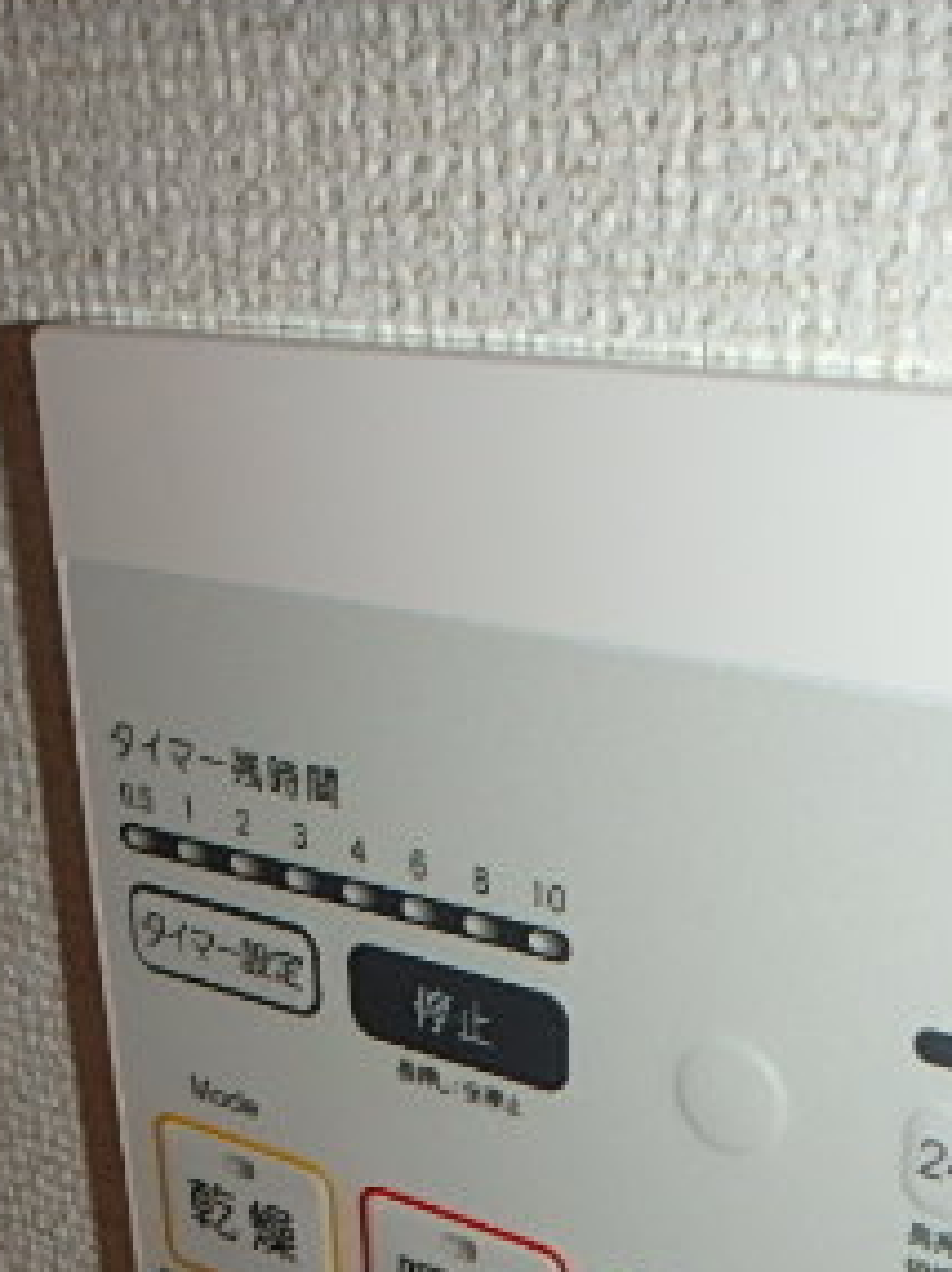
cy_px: 1036
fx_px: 1726
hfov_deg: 30.3
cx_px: 716
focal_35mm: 47
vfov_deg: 38.8
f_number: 3.5
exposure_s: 1/30
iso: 200
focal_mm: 3.7
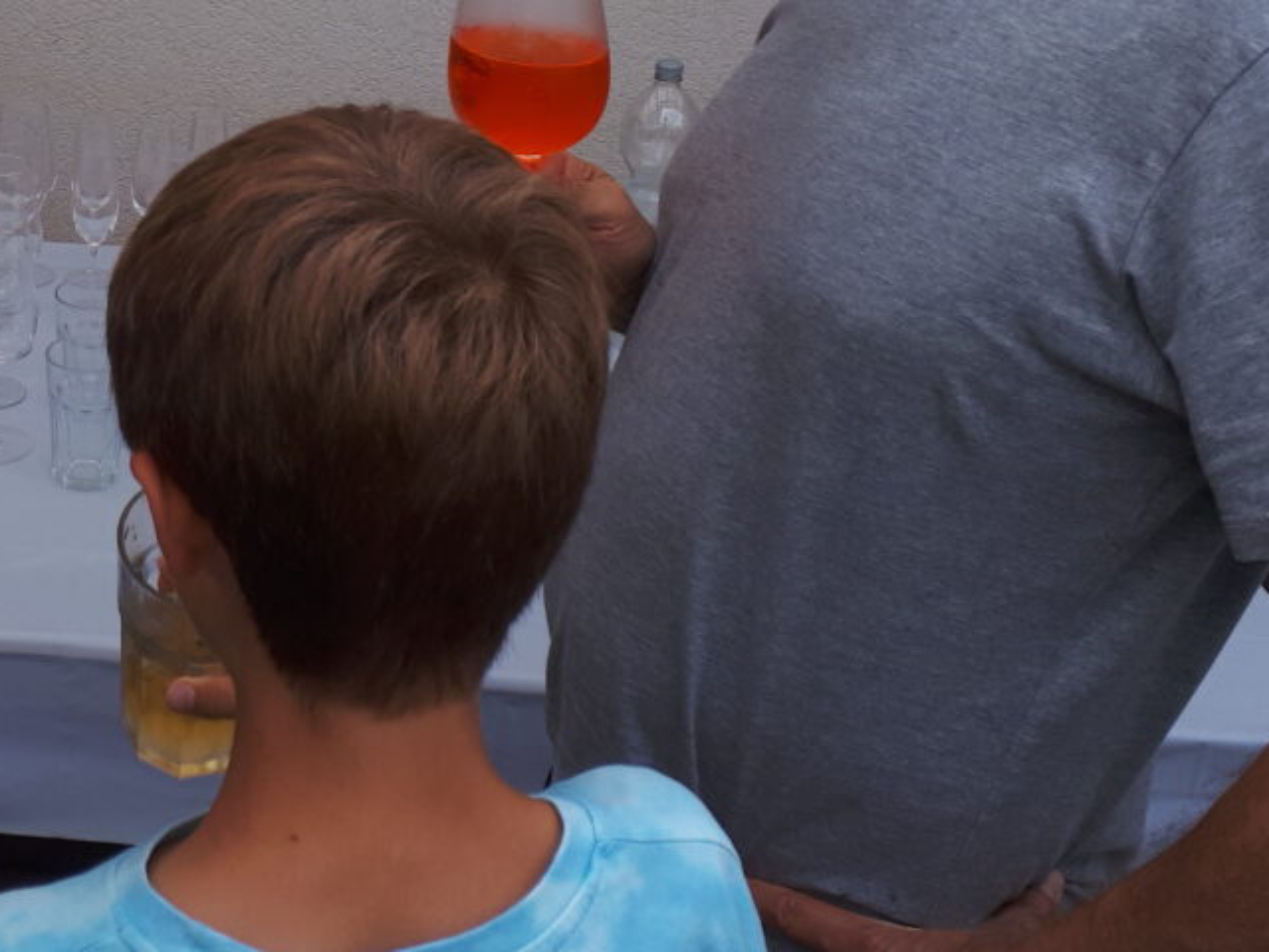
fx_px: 1980
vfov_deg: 26.2
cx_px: 67
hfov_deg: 33.2
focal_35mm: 54
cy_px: 111
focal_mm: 3.6
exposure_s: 1/235
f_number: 1.9
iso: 40
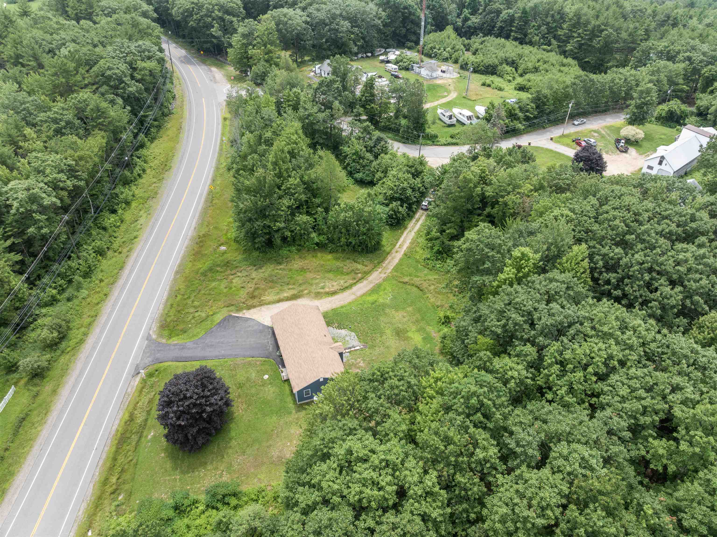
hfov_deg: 71.6
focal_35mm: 24
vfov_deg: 56.8
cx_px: 358
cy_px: 268
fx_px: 497
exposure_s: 1/800
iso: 100
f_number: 2.8
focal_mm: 12.29
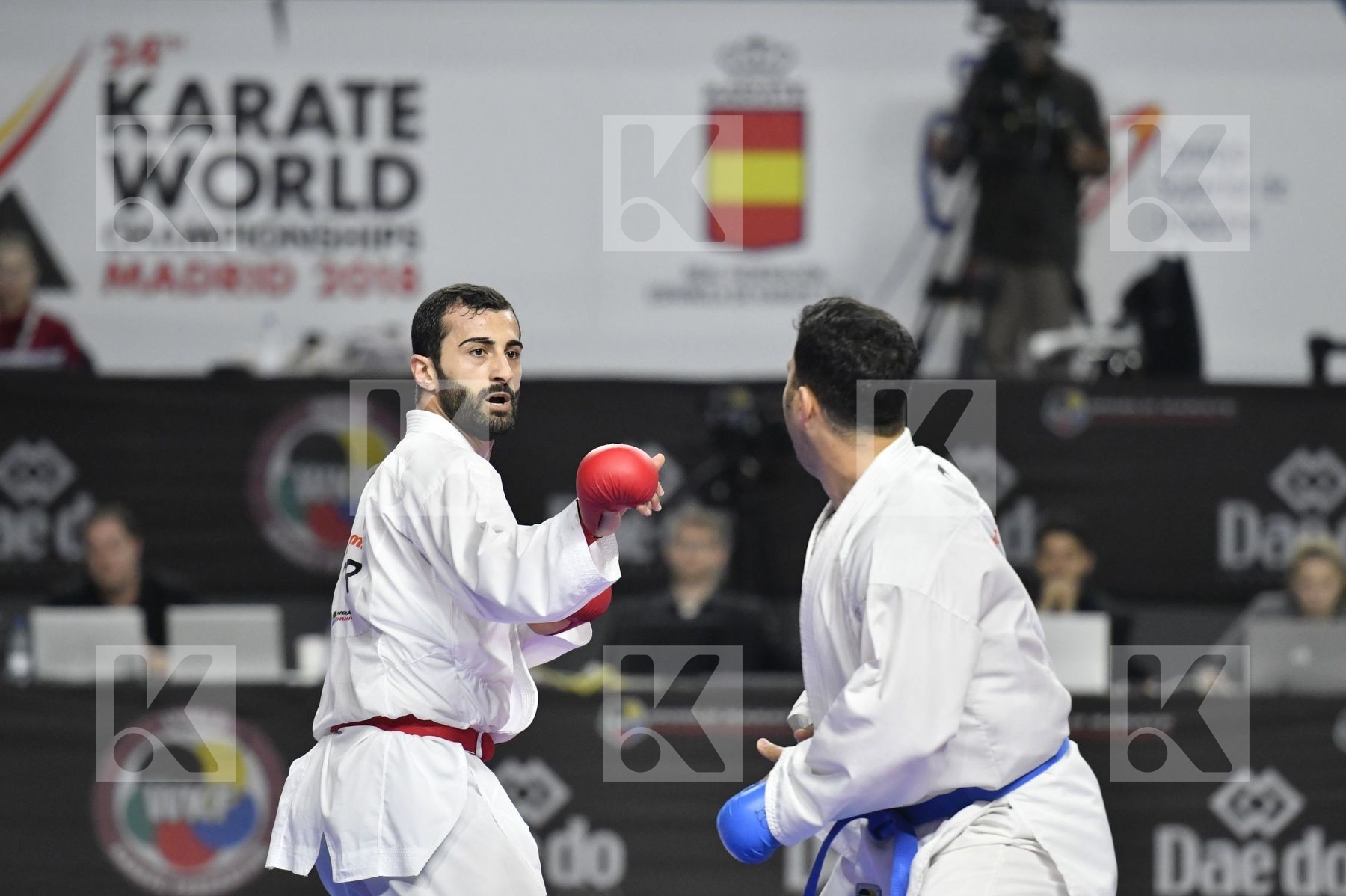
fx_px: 11210
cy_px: 448
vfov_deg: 4.6
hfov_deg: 6.9
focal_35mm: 300
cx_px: 673
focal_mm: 200
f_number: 2.8
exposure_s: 1/1000
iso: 2000
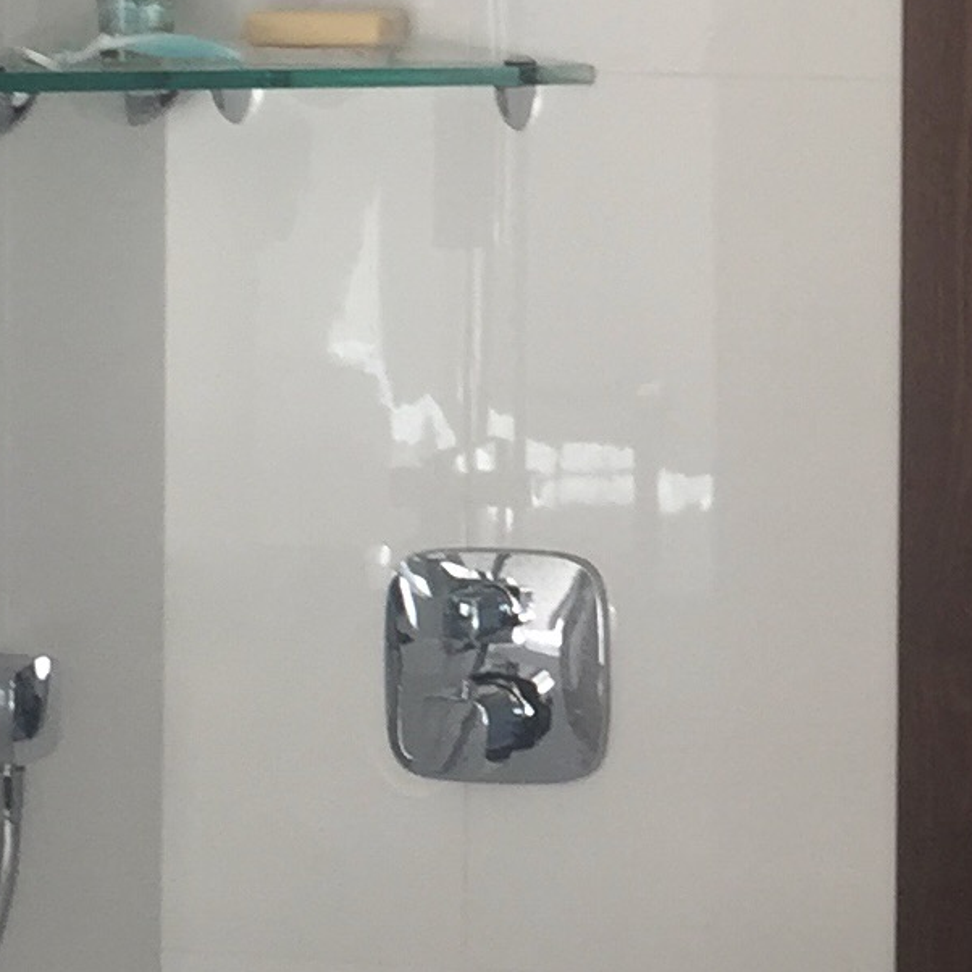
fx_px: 4416
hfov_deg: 12.3
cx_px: 1158
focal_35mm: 139
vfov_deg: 12.5
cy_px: 73
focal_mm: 4.15
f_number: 2.2
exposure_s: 1/60
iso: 40
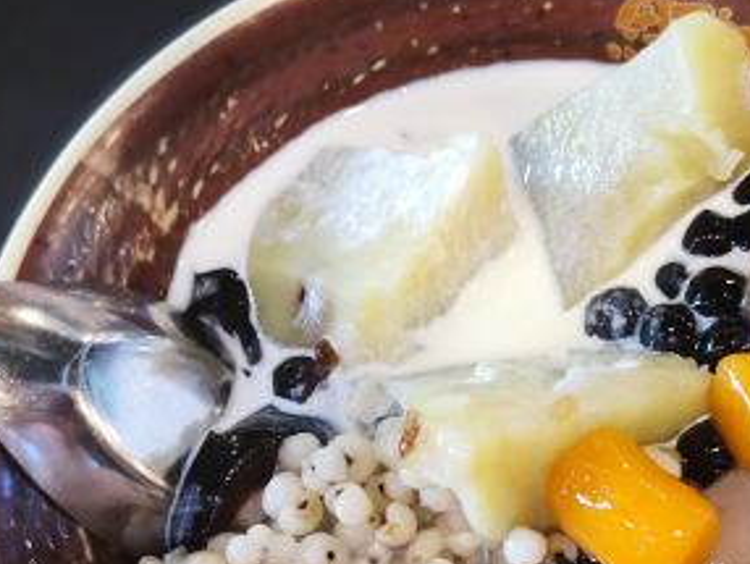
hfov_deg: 29.1
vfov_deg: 22.0
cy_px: 463
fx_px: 1431
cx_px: 506
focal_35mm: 66
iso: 320
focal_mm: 3.95
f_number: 4
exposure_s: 1/33.3
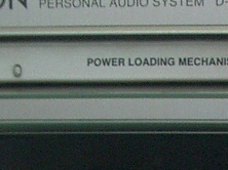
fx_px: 1329
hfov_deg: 9.5
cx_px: 342
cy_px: 323
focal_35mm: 202
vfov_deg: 7.1
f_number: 2.6
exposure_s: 1/25
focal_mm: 5.8
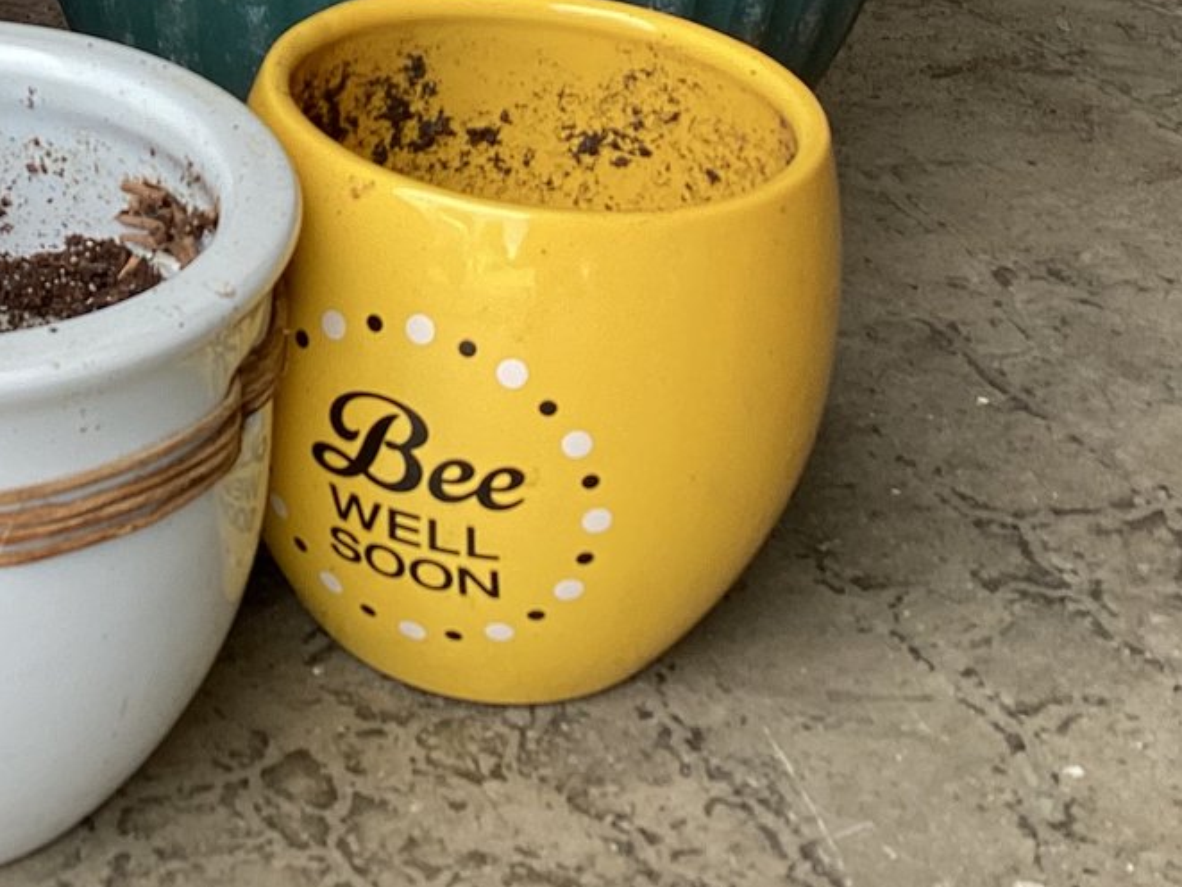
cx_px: 165
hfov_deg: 26.6
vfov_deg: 20.2
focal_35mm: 71
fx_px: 2425
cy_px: 26
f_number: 2.4
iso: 40
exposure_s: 1/120
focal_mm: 3.3
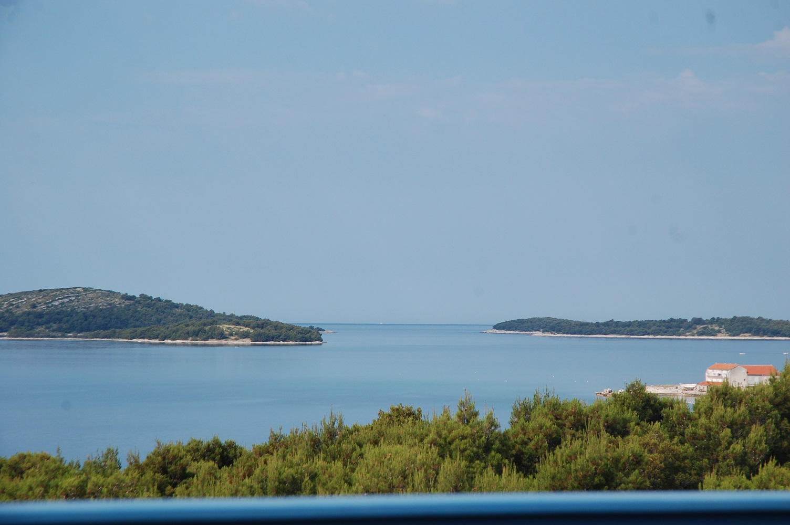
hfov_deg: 19.5
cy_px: 262
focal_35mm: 105
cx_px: 395
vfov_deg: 13.0
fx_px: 2302
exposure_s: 1/640
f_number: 6.3
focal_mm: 70
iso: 200
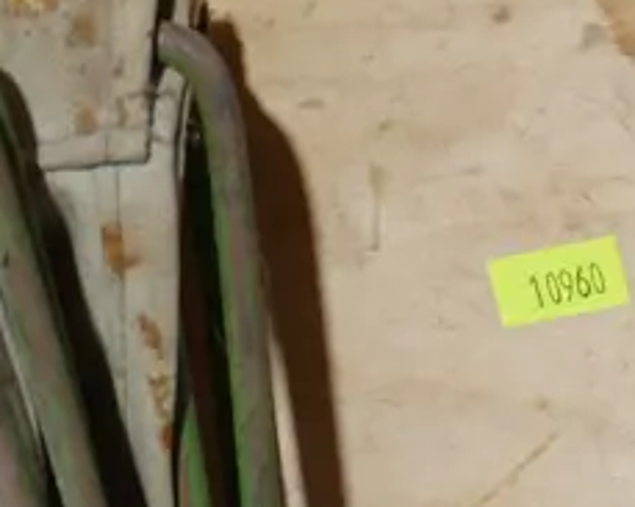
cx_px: 177
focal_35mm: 201
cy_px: 993
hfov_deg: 9.6
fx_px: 3776
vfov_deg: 7.4
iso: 800
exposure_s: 1/60
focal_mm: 23
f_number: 5.1
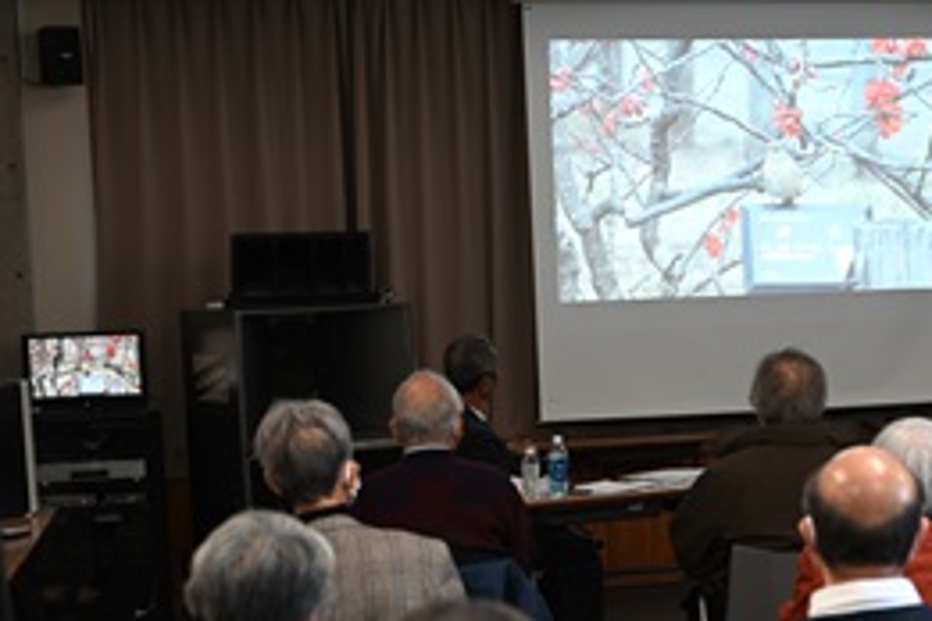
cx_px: 796
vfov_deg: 16.8
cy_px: 475
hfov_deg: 24.5
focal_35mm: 81
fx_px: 2097
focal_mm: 47
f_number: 2.8
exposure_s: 1/50
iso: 250
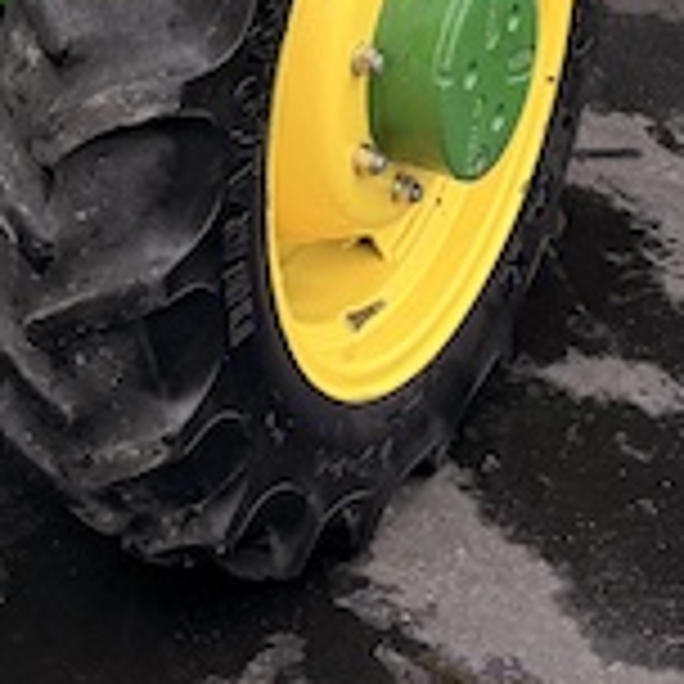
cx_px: 135
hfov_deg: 15.5
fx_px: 2504
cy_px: -590
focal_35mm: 112
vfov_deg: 13.7
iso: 100
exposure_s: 1/1385
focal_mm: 6.76
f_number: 1.78
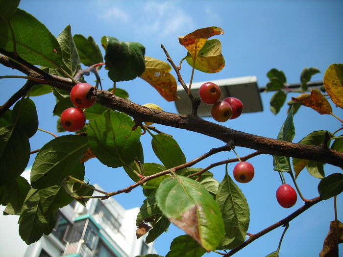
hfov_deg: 49.0
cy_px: 128
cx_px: 172
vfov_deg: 37.7
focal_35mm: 38
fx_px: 377
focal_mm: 6.3
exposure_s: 1/423
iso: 50
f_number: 3.2
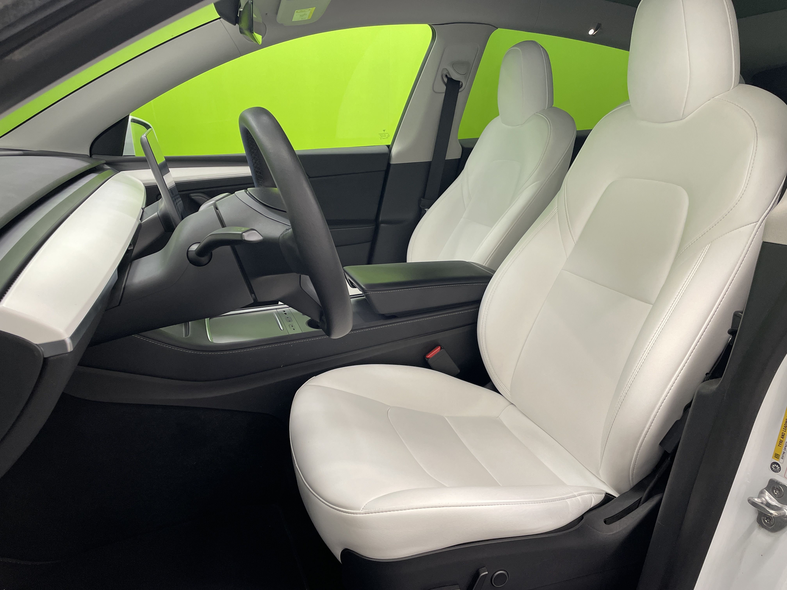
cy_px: 295
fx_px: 591
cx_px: 394
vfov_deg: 53.1
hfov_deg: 67.3
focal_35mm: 26
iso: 100
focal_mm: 4.2
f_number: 1.6
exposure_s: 1/100
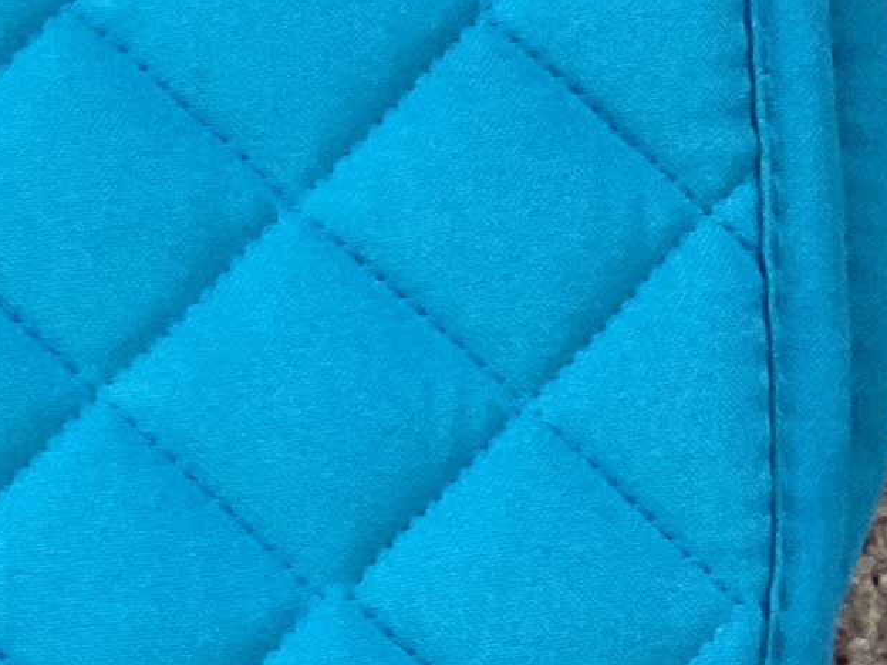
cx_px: -1805
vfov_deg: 8.8
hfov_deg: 9.3
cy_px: -60
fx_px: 4305
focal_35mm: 168
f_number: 1.8
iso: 160
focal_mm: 4.25
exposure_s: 1/50
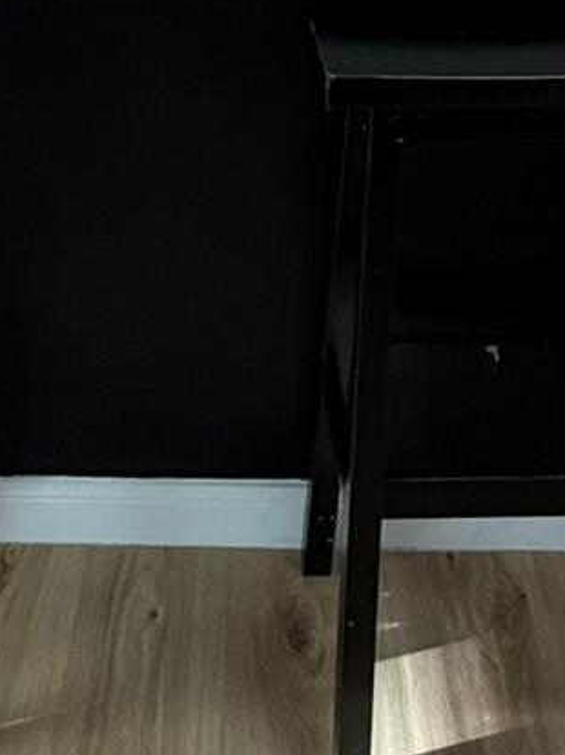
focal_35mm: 52
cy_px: -232
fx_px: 1133
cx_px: 81
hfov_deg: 27.2
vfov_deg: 29.5
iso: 320
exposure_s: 1/120
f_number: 2.2
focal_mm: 2.22
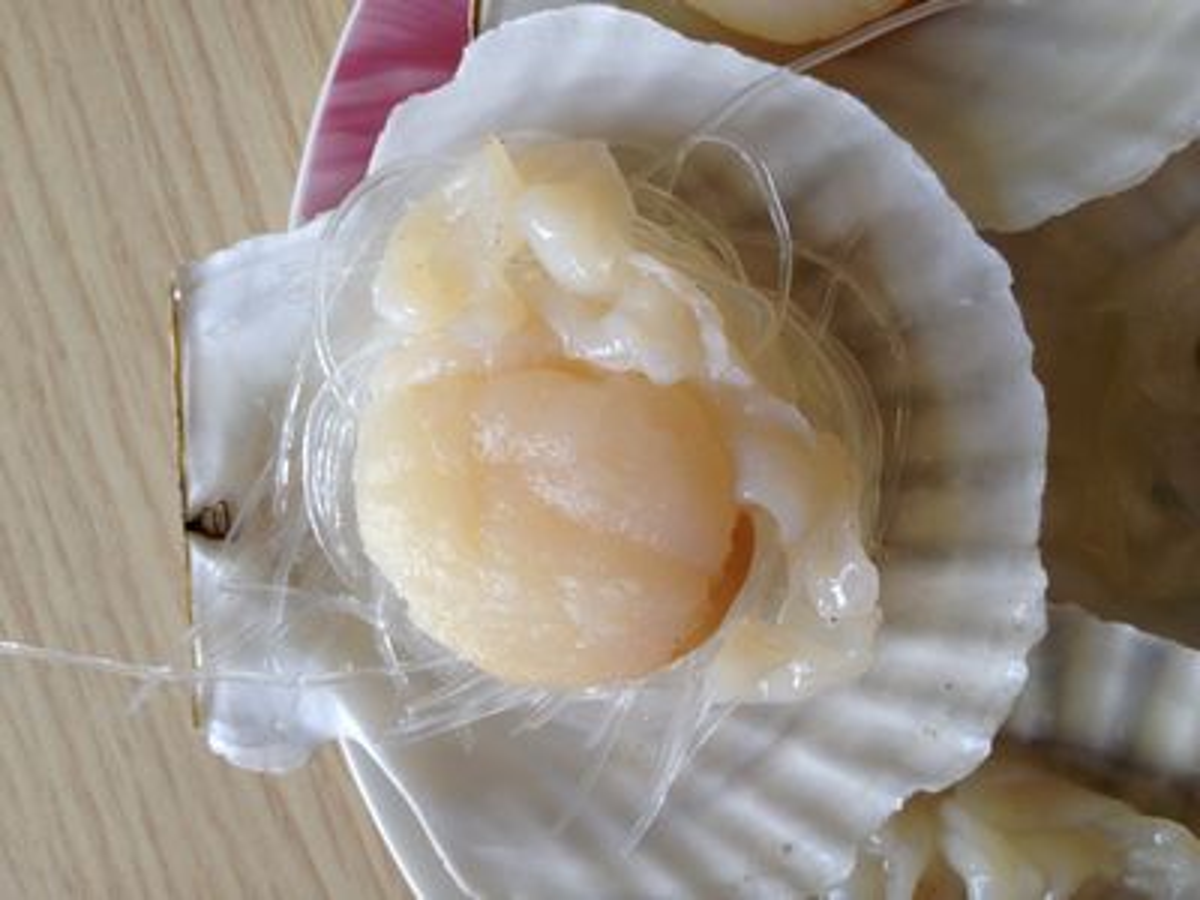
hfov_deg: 52.6
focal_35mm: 35
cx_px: 600
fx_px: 1213
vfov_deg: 40.7
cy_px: 450
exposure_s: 1/40
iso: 50
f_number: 2.4
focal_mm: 4.28
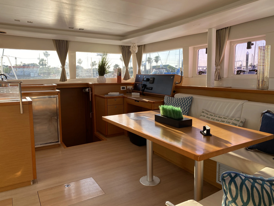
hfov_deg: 67.3
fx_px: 206
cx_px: 137
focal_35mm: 26
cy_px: 103
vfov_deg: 53.1
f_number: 1.8
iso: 32
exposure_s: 1/277
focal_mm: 4.25
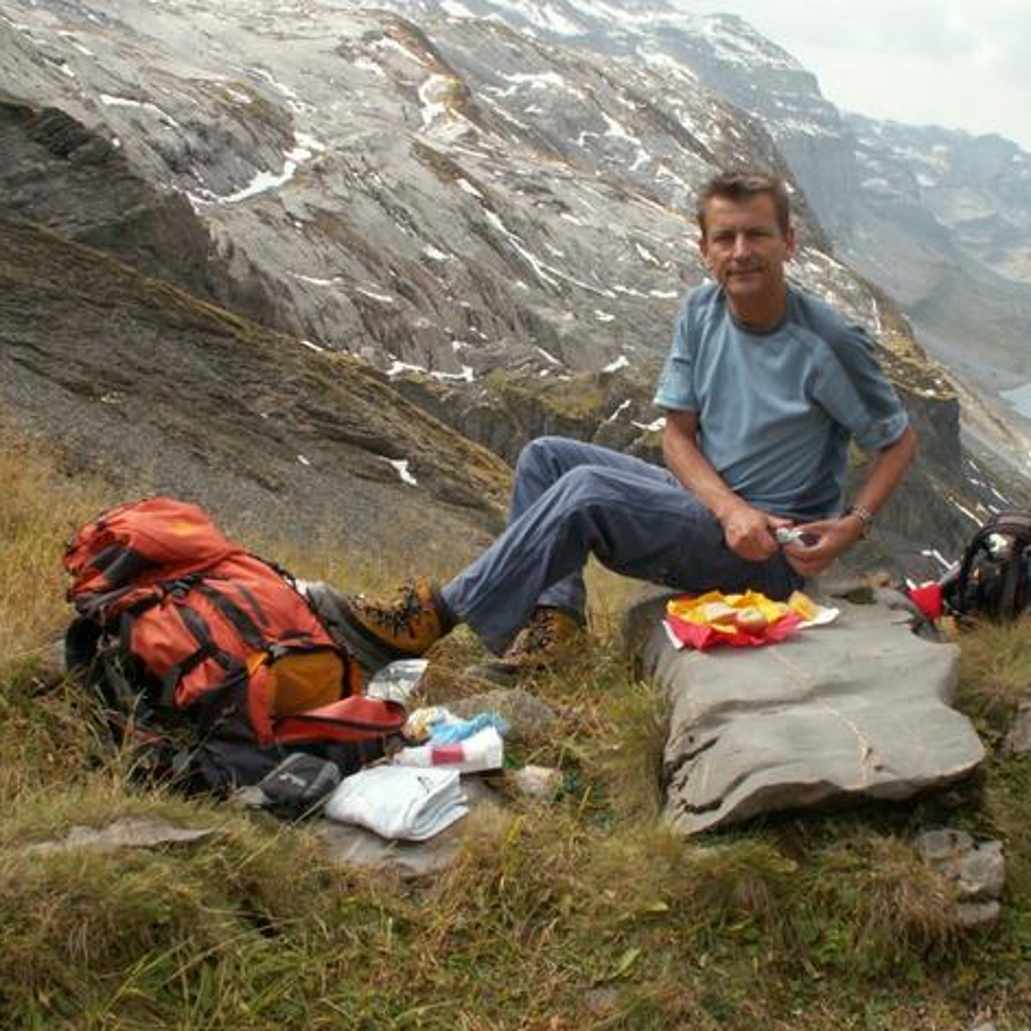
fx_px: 1415
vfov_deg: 40.0
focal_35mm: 42
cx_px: 646
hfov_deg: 39.8
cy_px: 523
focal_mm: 5.86
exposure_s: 1/125
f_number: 5.6
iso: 50
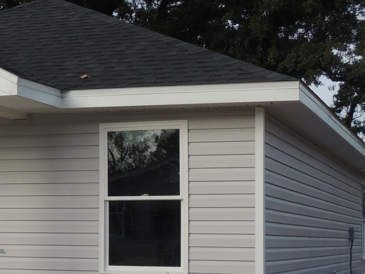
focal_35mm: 101
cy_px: 179
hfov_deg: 18.7
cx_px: -37
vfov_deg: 14.6
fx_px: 1065
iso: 100
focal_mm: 7.1
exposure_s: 1/1000
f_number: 3.3
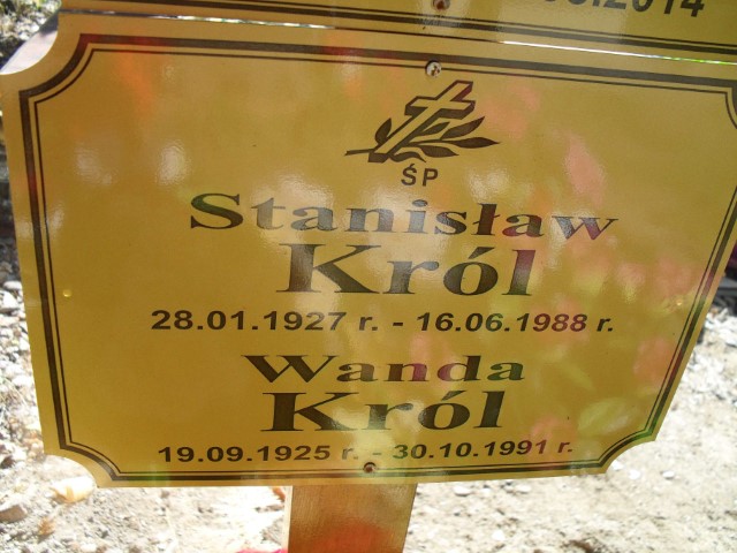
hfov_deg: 52.6
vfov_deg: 40.7
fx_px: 745
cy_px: 276
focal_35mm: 35
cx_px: 368
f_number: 3.2
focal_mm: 6.3
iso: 100
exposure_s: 1/350
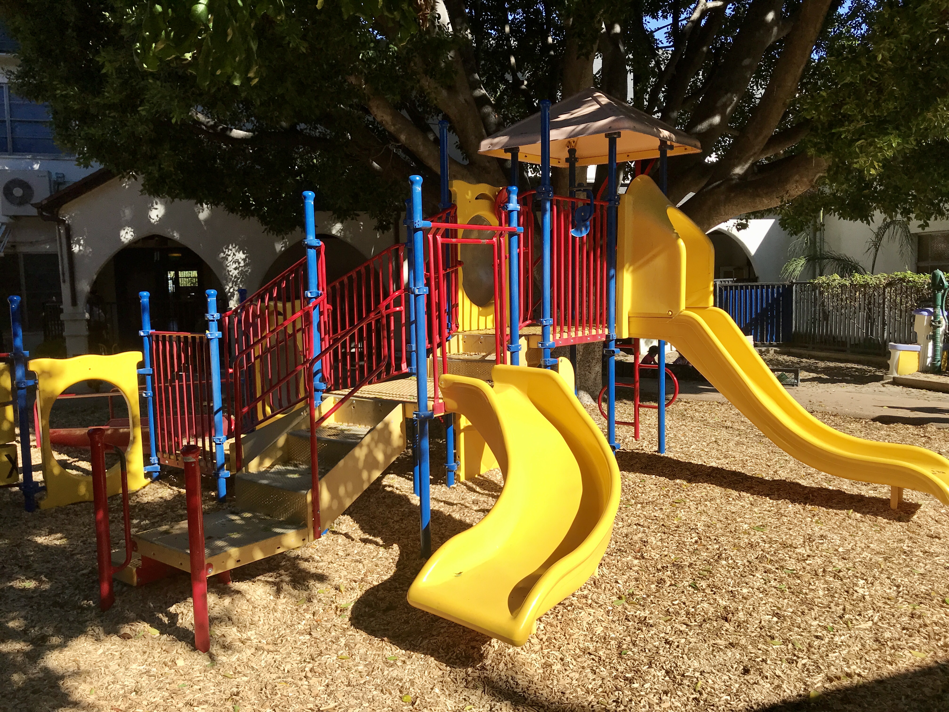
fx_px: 768
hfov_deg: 63.4
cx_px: 474
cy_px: 356
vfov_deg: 49.7
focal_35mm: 28
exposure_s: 1/1773
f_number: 1.8
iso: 20
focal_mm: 3.99
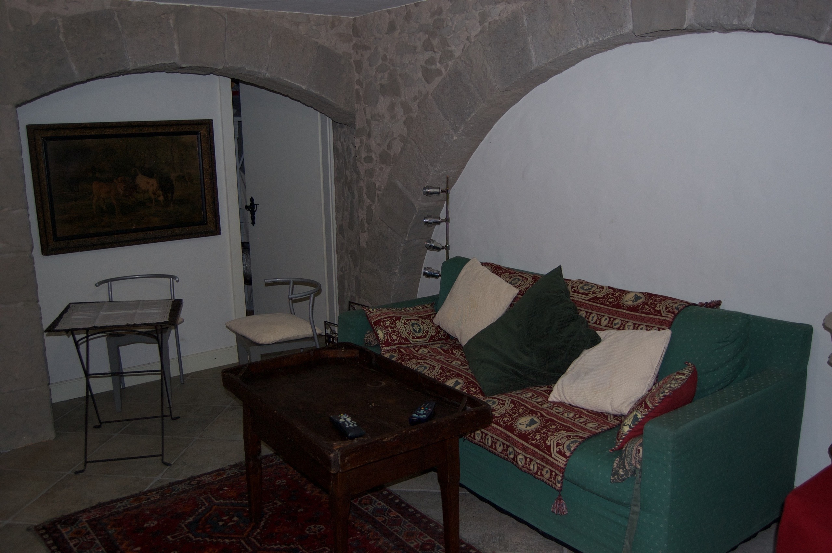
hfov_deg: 62.0
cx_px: 416
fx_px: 693
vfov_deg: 43.5
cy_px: 276
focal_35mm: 30
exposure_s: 1/60
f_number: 3.8
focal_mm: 20
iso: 400
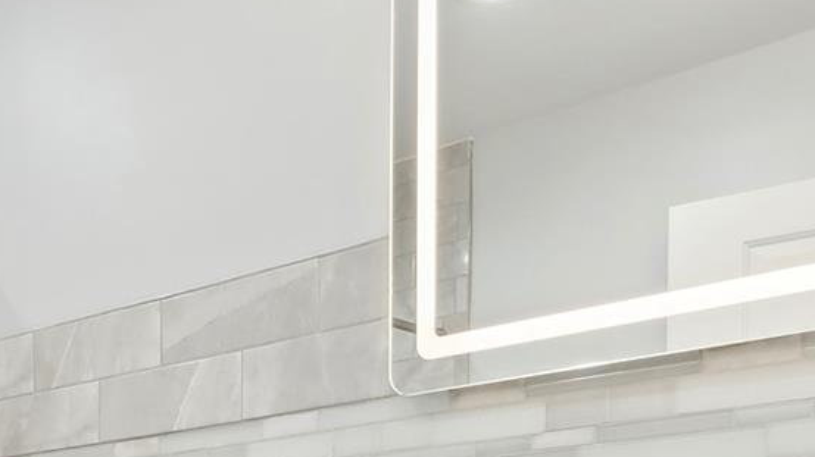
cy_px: 636
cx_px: 87
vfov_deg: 17.8
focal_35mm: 62
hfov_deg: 32.2
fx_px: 1339
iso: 400
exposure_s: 1/20
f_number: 11
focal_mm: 16
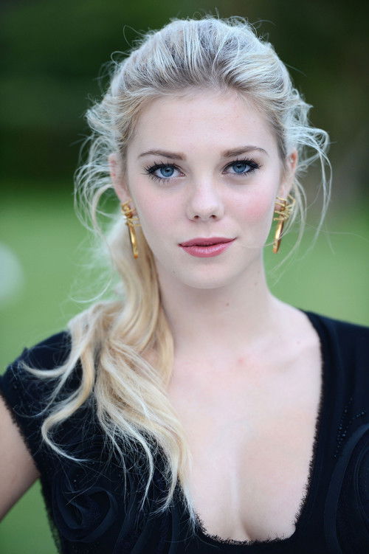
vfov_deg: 11.1
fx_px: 2847
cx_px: 184
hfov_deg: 7.4
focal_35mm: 185
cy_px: 277
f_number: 2.8
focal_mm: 185
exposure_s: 1/400
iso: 800
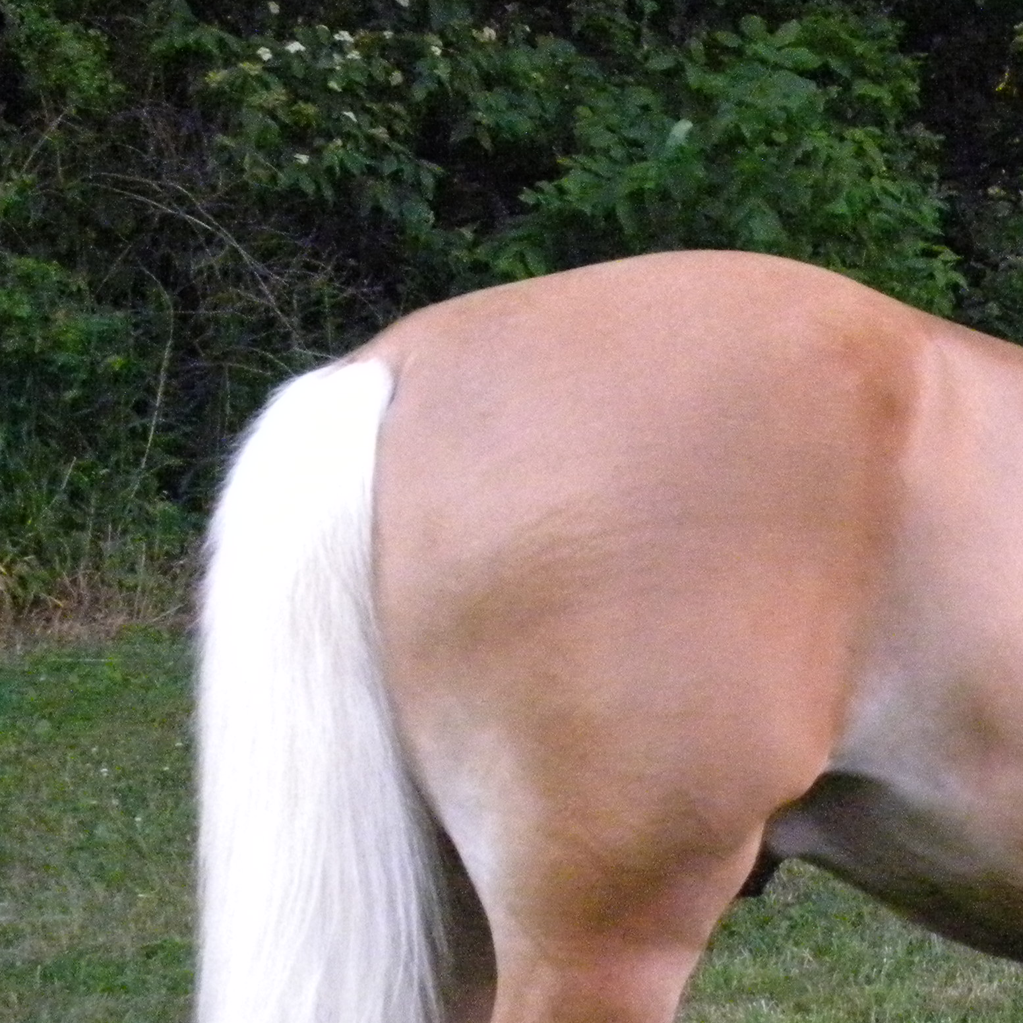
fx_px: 5717
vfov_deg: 10.2
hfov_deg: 10.1
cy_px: 823
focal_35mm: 171
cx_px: 1202
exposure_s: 1/105
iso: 800
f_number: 4
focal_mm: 13.4
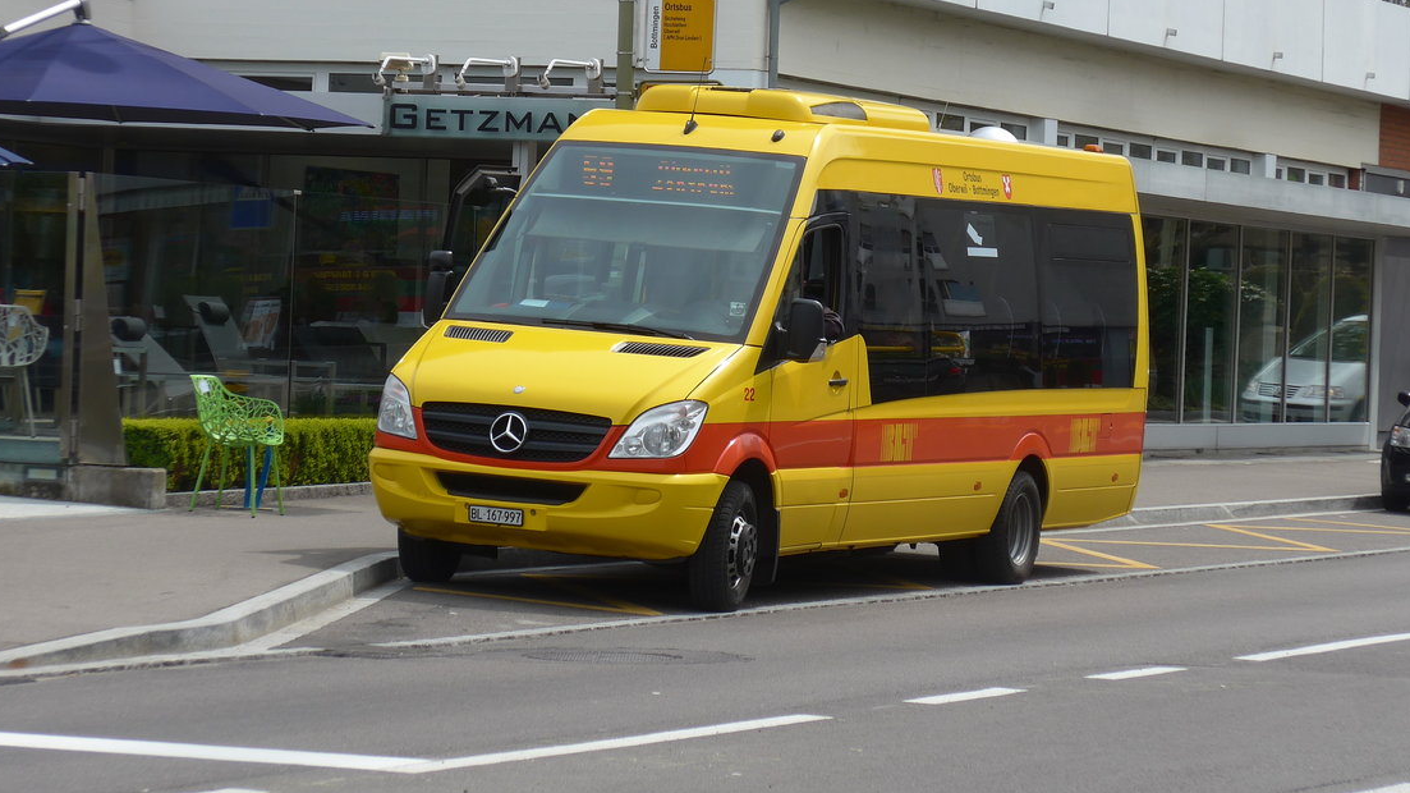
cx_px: 709
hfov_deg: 14.6
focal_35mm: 147
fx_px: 5495
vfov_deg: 8.2
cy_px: 224
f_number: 5.2
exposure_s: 1/400
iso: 80
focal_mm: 24.3
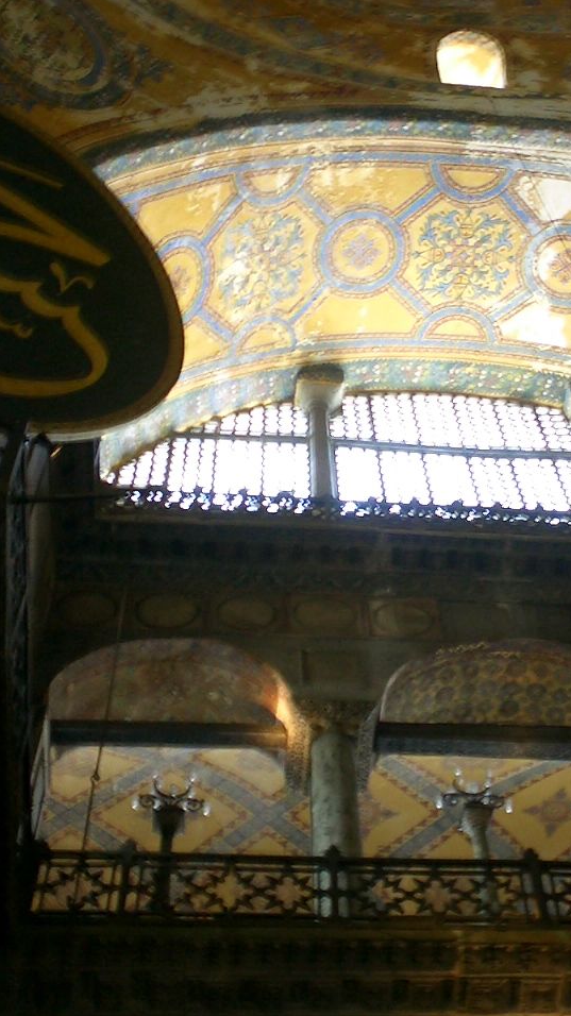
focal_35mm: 54
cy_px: 508
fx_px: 1455
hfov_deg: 22.1
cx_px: 406
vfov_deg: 38.5
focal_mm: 5.6
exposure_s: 1/4
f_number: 3.5
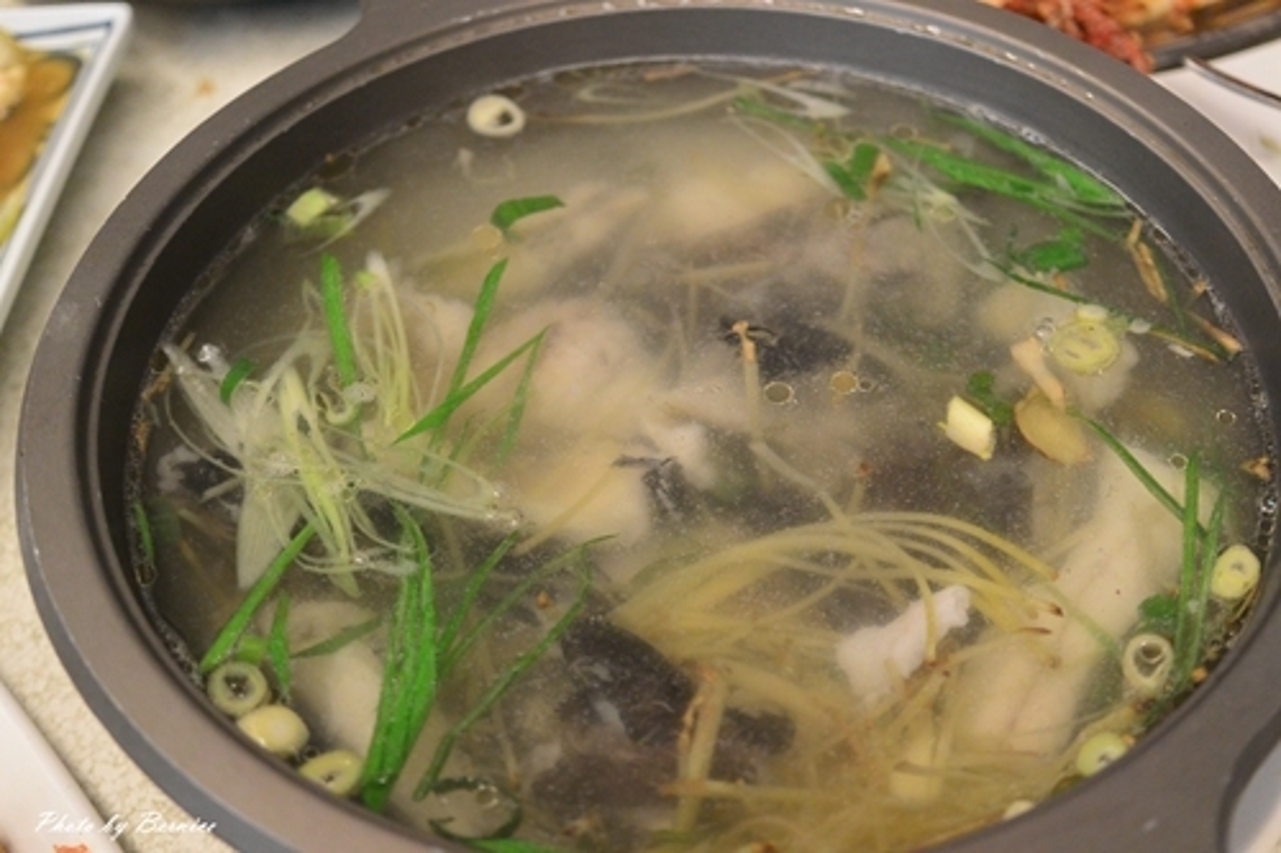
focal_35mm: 49
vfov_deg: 27.5
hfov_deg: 40.4
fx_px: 1743
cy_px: 426
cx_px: 640
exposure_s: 1/125
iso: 400
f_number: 1.8
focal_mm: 18.5
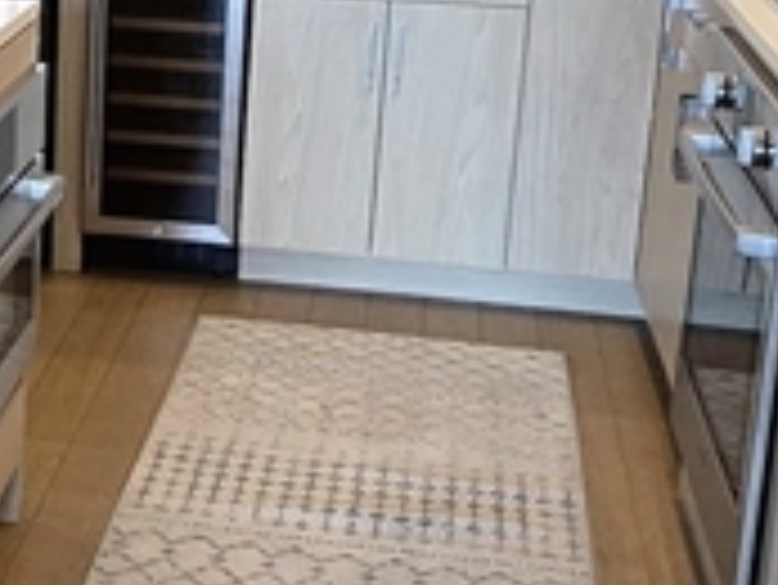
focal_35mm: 77
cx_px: -18
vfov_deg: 18.8
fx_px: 1732
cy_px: 63
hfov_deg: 24.1
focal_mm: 2.2
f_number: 2.2
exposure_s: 1/60.2
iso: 125
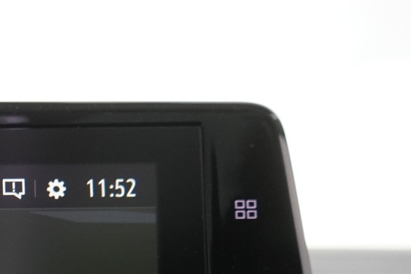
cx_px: -134
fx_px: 947
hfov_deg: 21.9
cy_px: 346
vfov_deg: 15.7
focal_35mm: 83
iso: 4000
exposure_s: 1/60
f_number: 3.5
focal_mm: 28
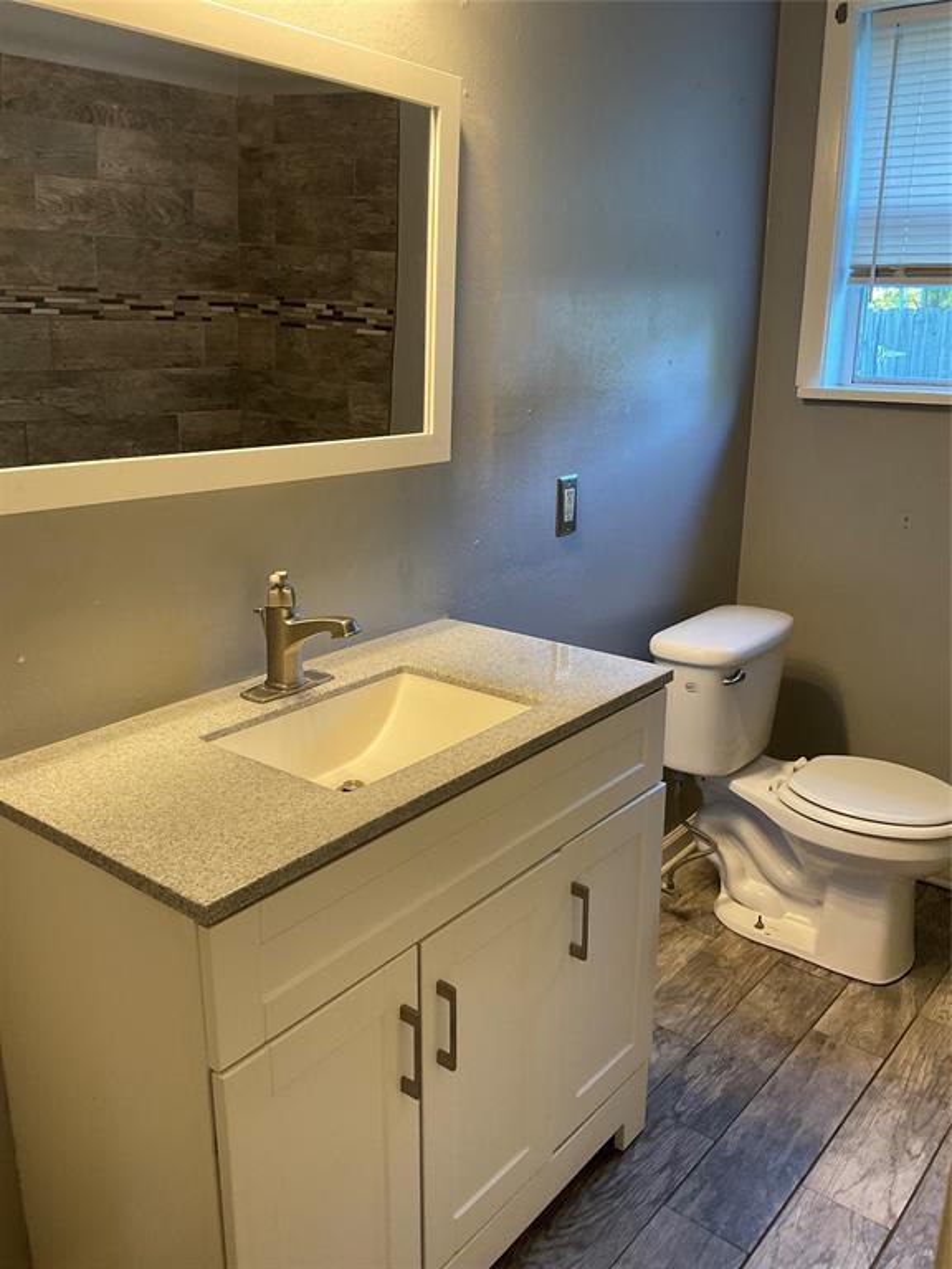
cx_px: 476
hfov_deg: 48.2
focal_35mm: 29
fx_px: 1063
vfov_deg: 61.7
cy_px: 634
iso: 80
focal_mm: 3
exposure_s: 1/60
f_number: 1.8
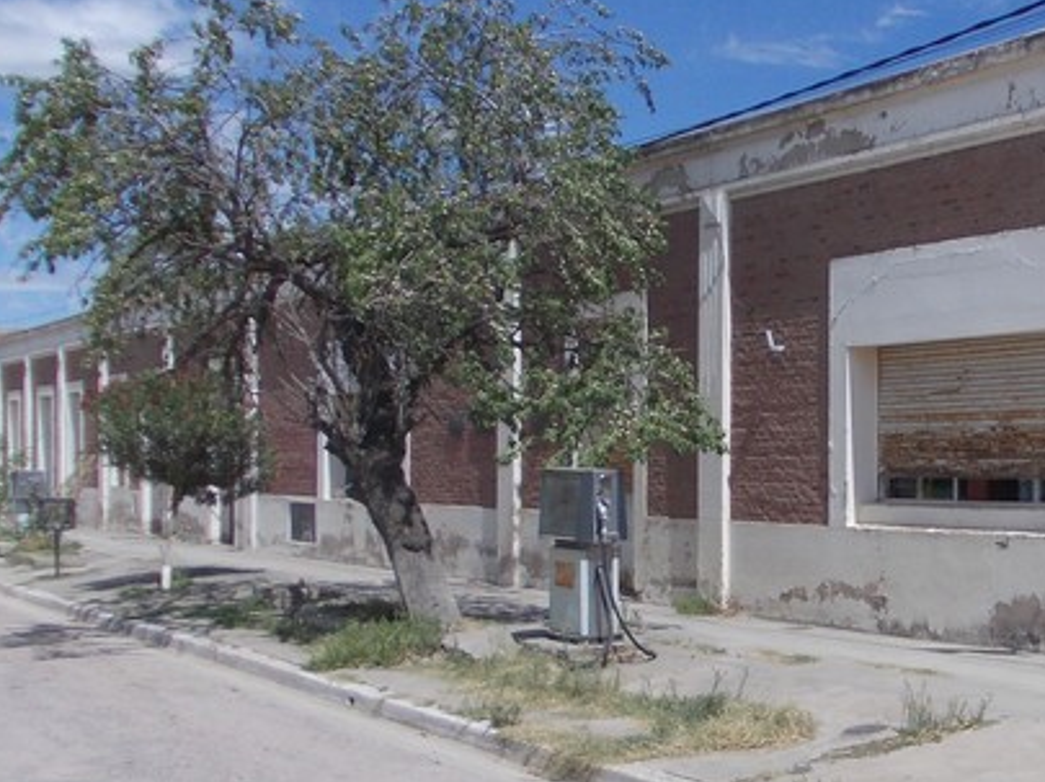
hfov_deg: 34.3
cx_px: 934
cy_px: 501
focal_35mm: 53
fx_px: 1599
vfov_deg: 27.4
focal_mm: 4
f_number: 5.4
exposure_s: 1/640
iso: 80
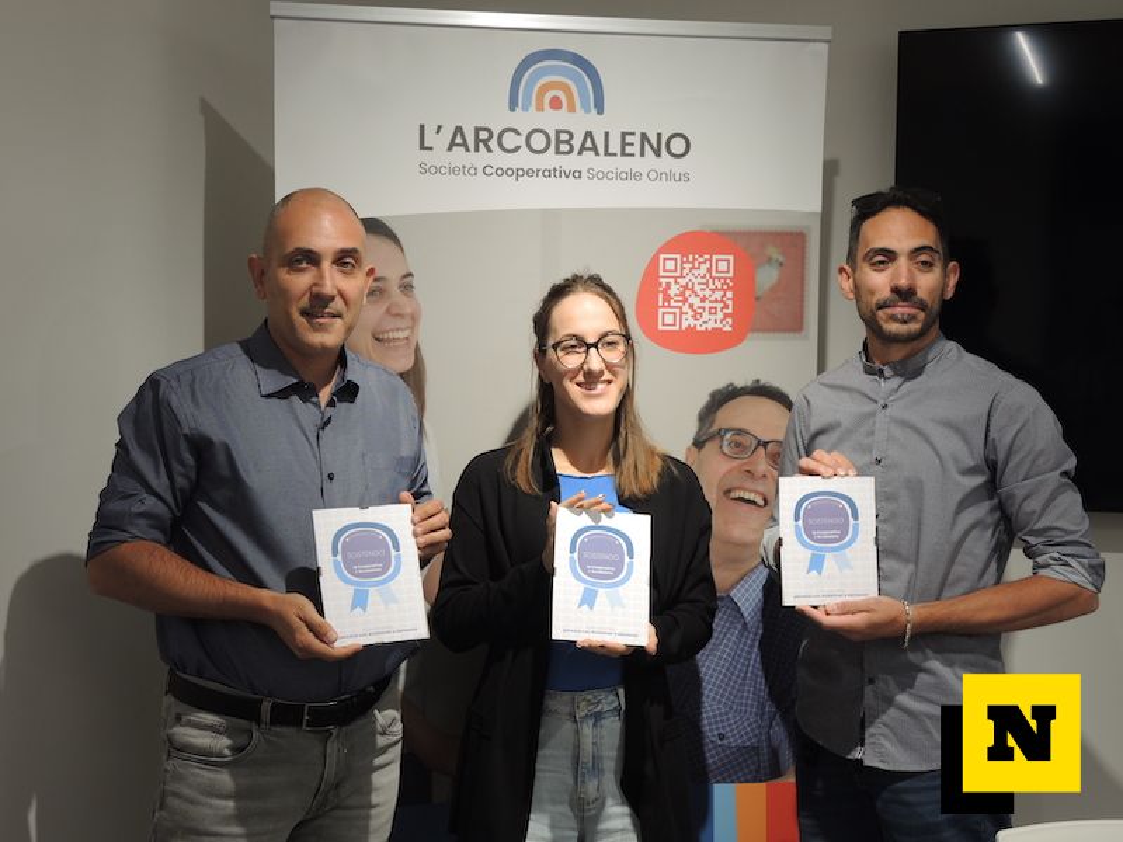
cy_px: 421
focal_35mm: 50
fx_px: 1622
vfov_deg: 29.1
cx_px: 562
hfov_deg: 38.2
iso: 140
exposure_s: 1/50
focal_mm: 11
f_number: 2.8
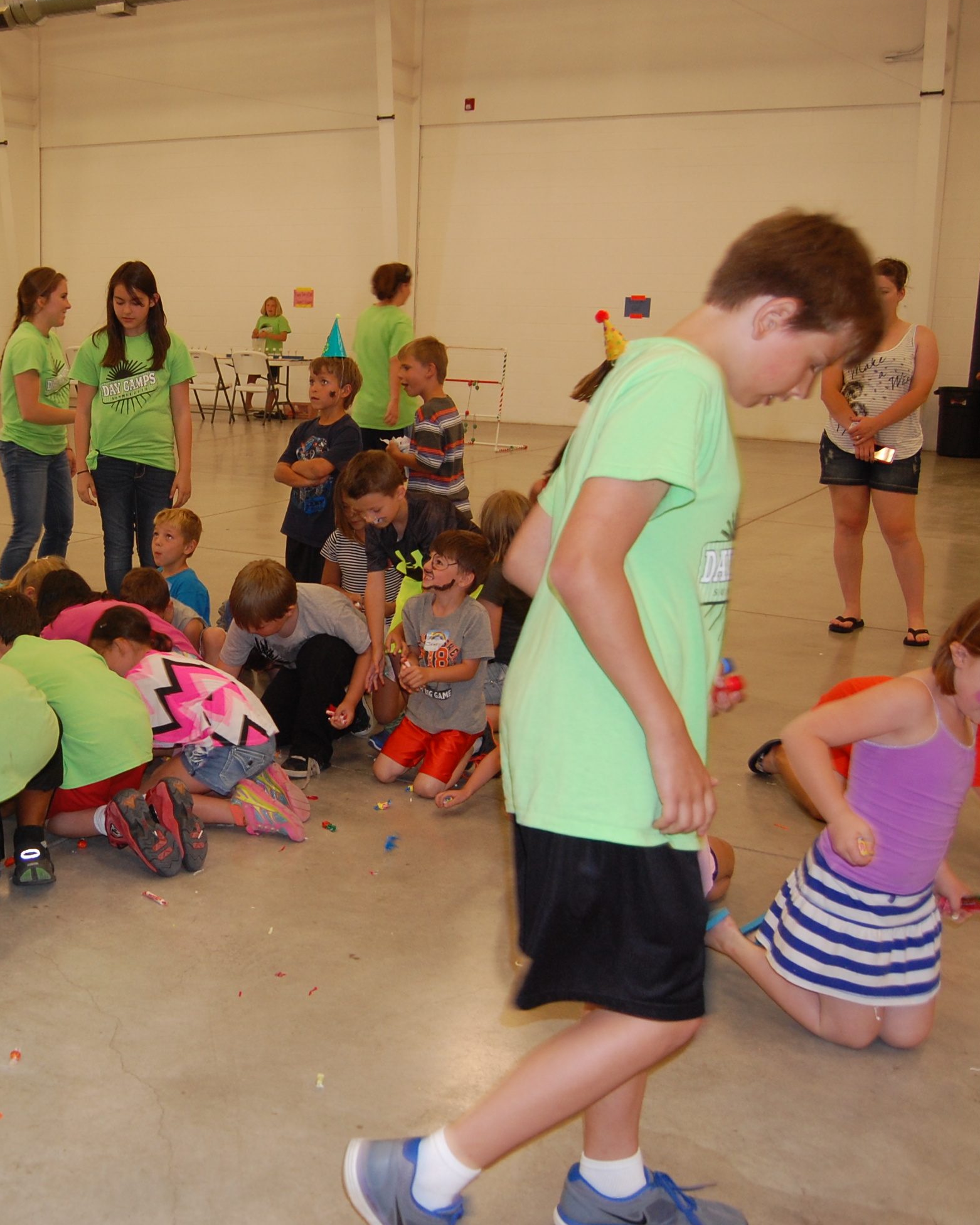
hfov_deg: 36.6
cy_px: 618
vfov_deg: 46.8
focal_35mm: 39
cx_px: 160
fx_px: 1414
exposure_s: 1/60
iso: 400
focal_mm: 18
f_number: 3.5
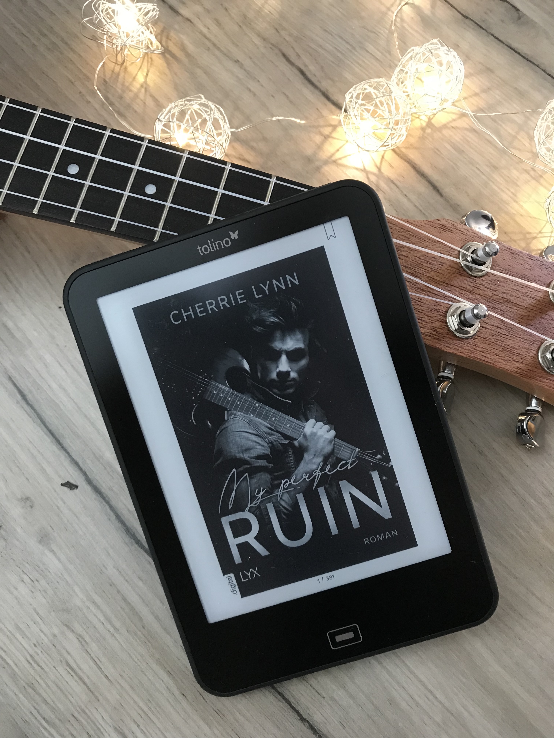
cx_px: 277
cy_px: 369
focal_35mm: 28
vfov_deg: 63.4
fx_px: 597
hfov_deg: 49.7
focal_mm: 3.99
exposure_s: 1/17
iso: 64
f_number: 1.8
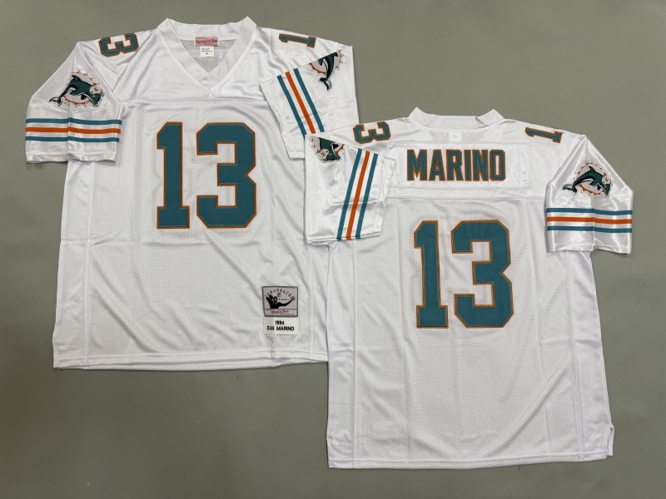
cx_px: 333
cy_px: 250
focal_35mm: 24
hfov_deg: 71.6
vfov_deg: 56.8
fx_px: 462
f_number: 1.78
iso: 125
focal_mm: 6.76
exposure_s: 1/100
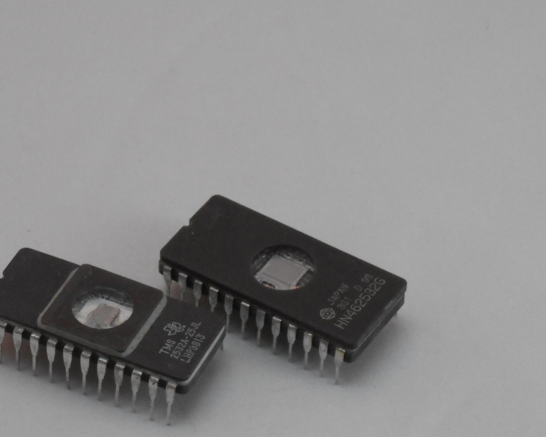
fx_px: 3280
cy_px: 321
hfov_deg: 9.5
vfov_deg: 7.6
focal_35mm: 203
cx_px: 242
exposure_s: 1/60
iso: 400
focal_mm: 18.2
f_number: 5.8
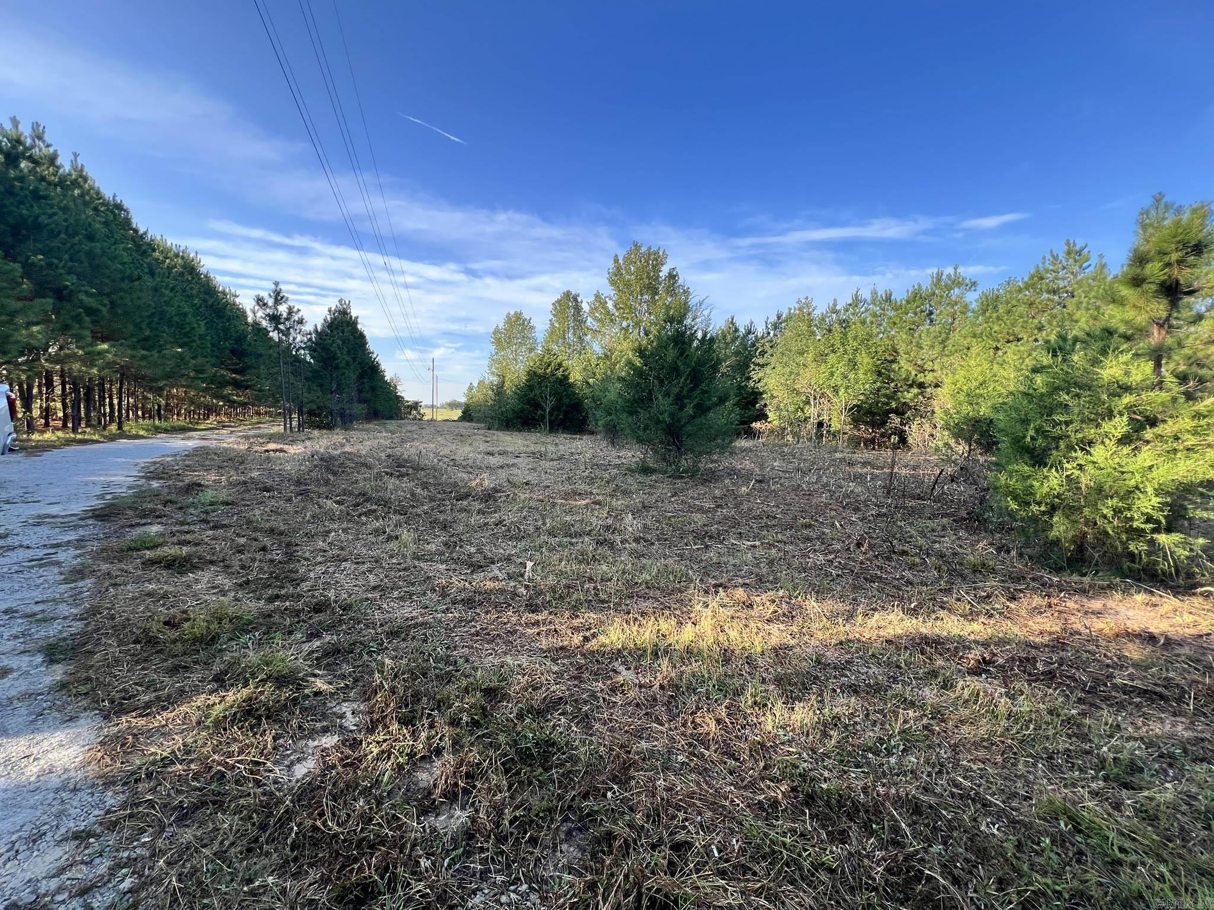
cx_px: 607
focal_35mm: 13
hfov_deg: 106.2
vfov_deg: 89.9
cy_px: 455
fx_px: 456
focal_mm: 1.57
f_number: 1.8
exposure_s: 1/351
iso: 32
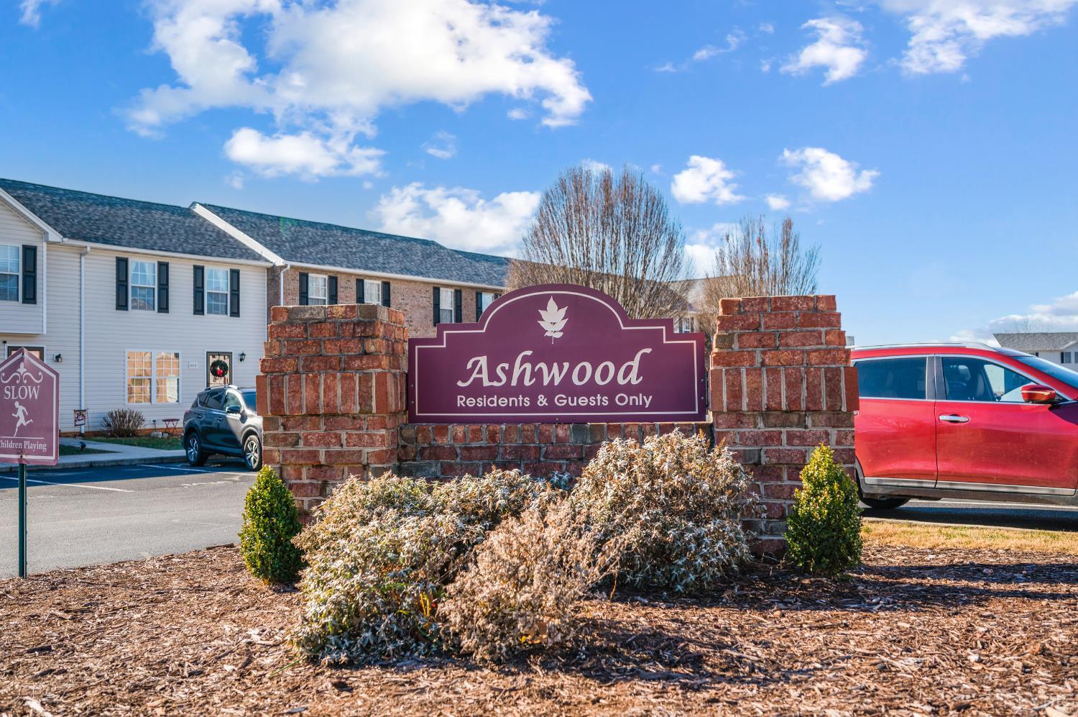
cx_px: 539
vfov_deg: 43.5
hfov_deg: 62.0
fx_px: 897
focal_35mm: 30
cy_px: 358
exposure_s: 1/500
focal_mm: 30
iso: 100
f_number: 4
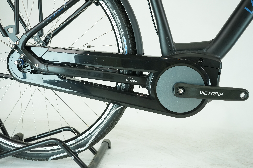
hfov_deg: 55.8
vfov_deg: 38.9
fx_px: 239
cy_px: 84
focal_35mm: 34
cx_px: 126
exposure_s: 1/200
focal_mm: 34
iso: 1600
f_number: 5.6
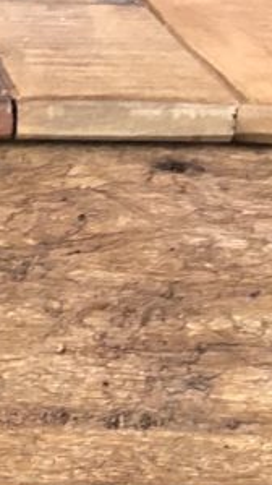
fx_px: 2490
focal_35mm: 194
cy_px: 607
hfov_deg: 6.0
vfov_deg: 10.9
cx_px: -427
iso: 160
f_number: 2.4
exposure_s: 1/17
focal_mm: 6
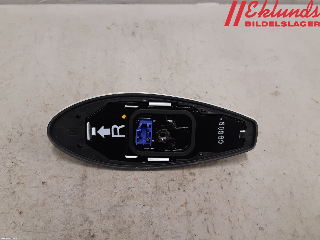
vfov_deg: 53.1
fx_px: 240
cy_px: 120
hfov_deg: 67.3
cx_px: 160
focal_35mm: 26
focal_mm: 3.93
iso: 160
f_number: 1.7
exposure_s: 1/50
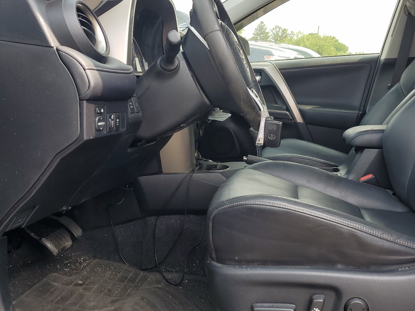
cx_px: 248
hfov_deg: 56.4
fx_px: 384
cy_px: 147
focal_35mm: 32
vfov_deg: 44.1
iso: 50
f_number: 1.5
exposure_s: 1/625
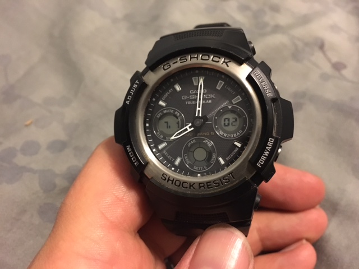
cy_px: 134
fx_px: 301
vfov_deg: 48.2
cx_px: 180
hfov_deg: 61.7
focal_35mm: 29
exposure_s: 1/15
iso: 400
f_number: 2.2
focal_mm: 4.15
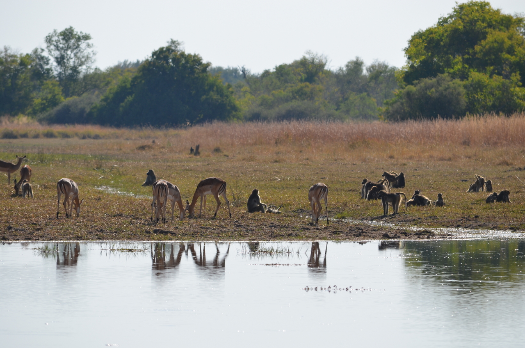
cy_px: 174
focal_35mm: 390
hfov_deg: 5.3
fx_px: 5676
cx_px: 262
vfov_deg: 3.5
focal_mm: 260
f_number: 7.1
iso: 200
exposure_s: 1/800
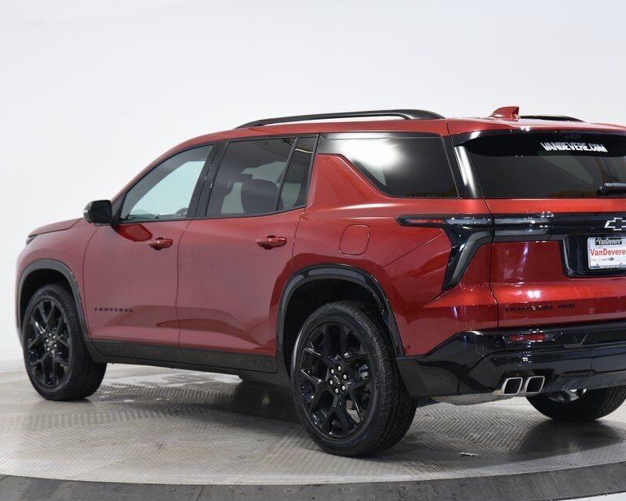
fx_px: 1409
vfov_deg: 20.2
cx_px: 351
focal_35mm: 76
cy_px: 245
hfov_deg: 25.0
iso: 1600
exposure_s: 1/80
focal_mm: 62
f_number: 4
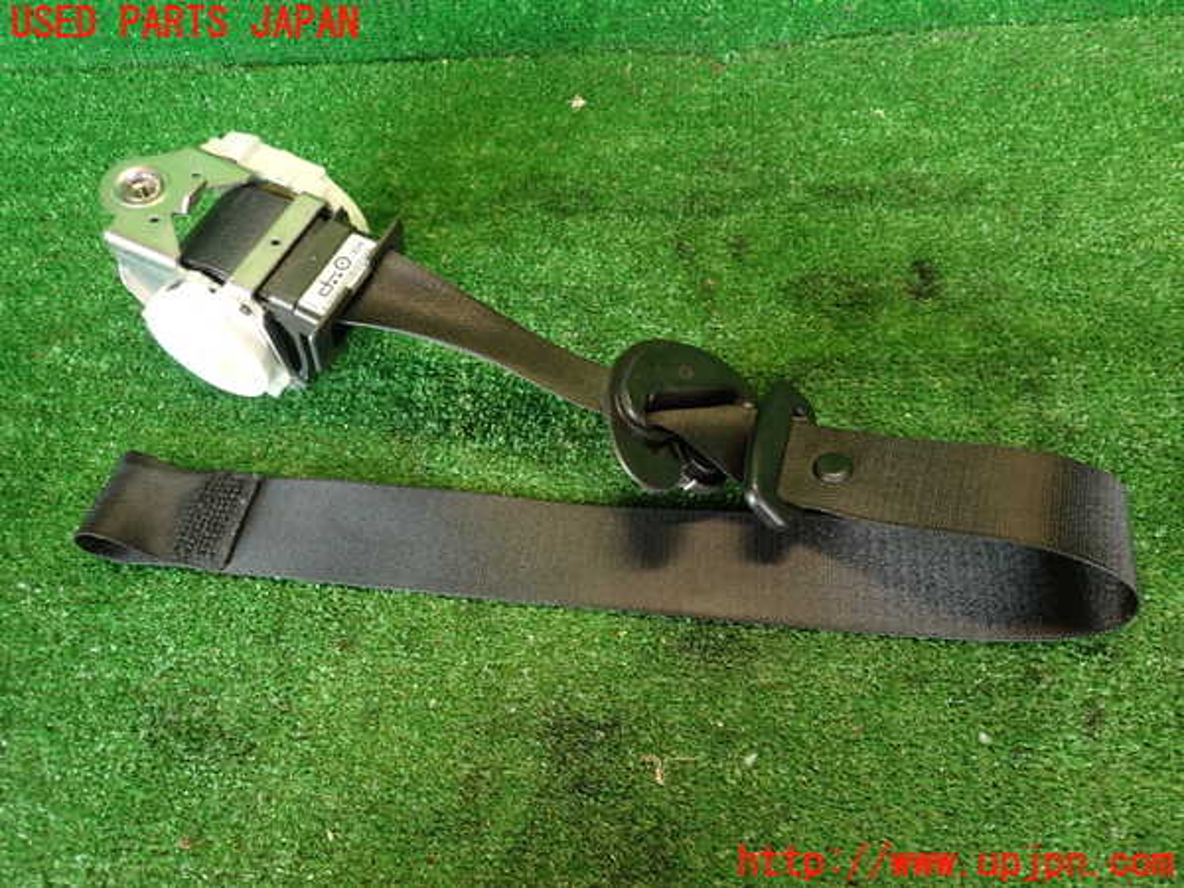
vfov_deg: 54.9
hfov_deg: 69.4
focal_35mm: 25
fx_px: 855
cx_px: 592
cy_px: 444
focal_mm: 4.5
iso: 200
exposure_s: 1/40
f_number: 2
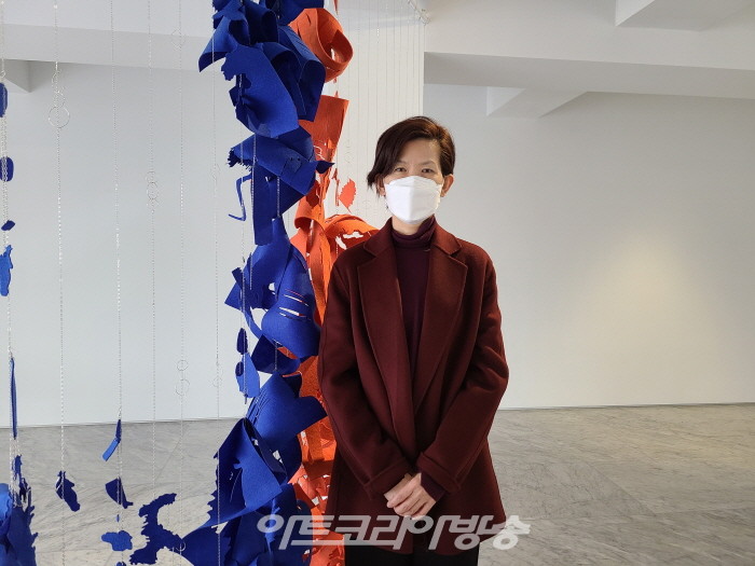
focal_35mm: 26
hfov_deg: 67.3
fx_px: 567
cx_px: 378
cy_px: 283
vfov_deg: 53.1
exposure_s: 1/59
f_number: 1.8
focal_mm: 5.4
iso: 200
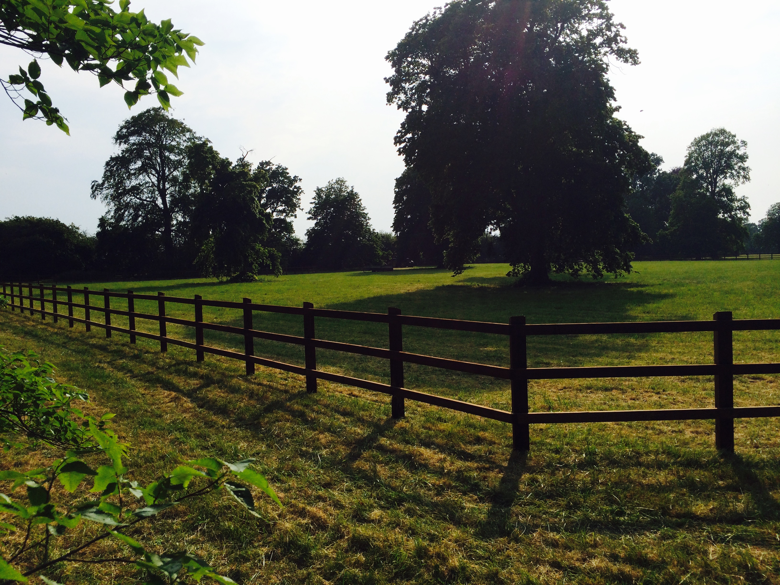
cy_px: 292
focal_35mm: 29
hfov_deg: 61.7
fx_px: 653
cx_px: 390
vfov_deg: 48.2
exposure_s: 1/4115
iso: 32
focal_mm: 4.15
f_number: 2.2
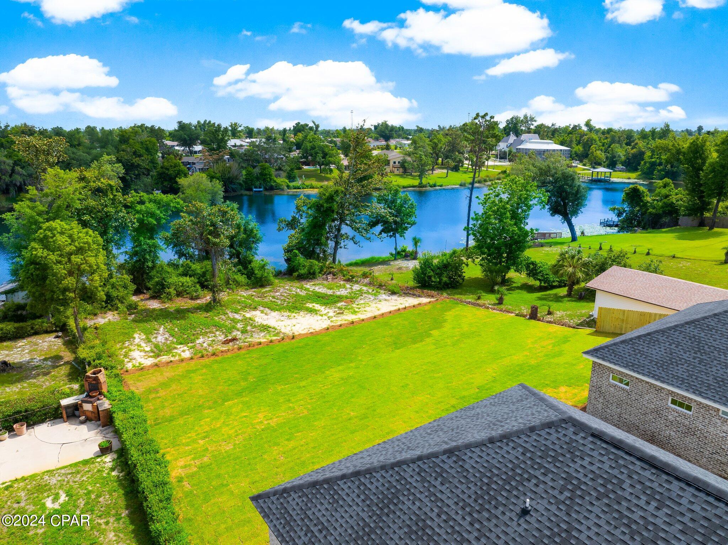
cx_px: 364
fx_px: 504
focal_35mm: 24
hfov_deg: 71.6
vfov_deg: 56.8
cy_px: 272
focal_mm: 12.29
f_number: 4.5
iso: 100
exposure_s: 1/800
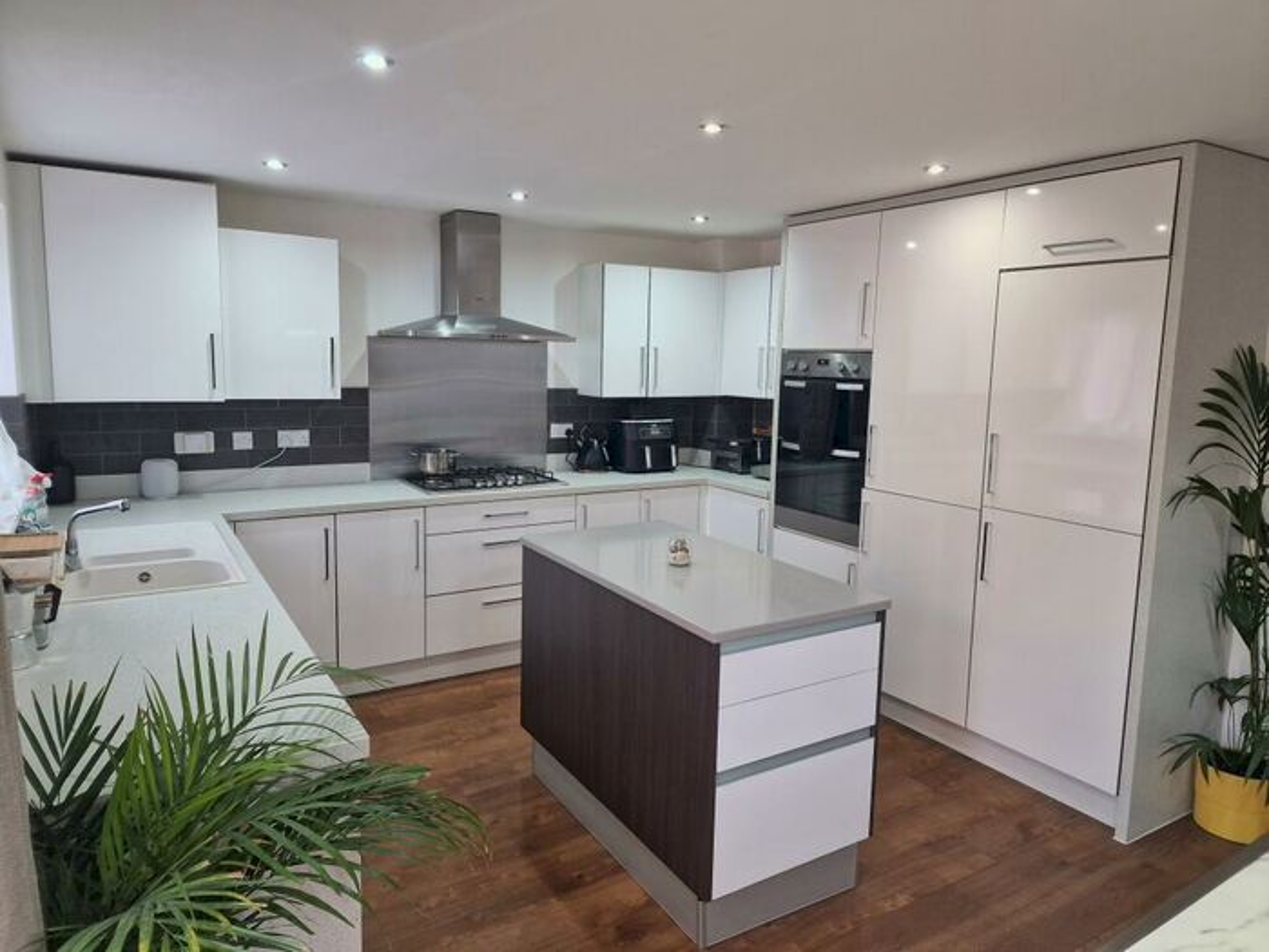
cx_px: 634
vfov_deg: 58.9
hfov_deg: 73.9
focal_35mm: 23
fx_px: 843
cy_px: 476
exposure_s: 1/100
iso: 200
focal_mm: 6.4
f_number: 1.8
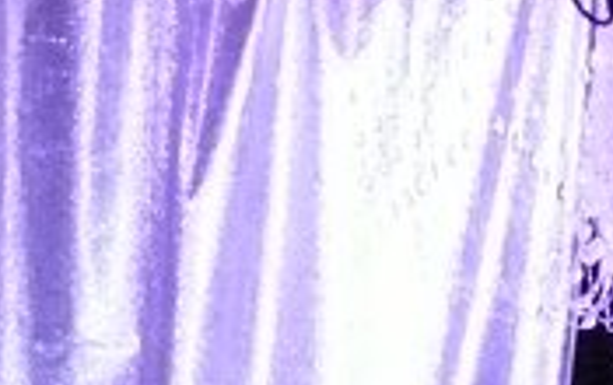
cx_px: 1531
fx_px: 7563
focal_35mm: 452
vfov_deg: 2.9
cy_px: 872
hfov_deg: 4.5
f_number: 3.2
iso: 800
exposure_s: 1/60
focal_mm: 15.4
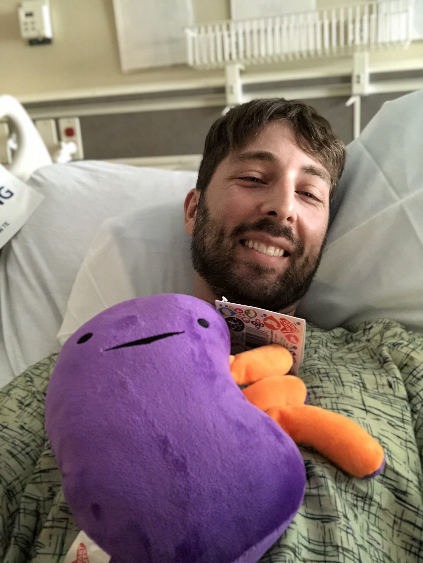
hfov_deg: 44.2
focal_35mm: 32
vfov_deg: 56.8
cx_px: 212
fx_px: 521
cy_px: 282
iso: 800
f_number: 2.2
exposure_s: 1/15
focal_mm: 2.87
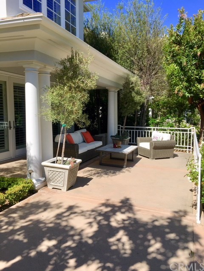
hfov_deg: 48.2
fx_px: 228
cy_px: 136
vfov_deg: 61.7
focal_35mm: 29
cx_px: 102
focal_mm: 4.15
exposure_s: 1/1538
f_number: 2.2
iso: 25
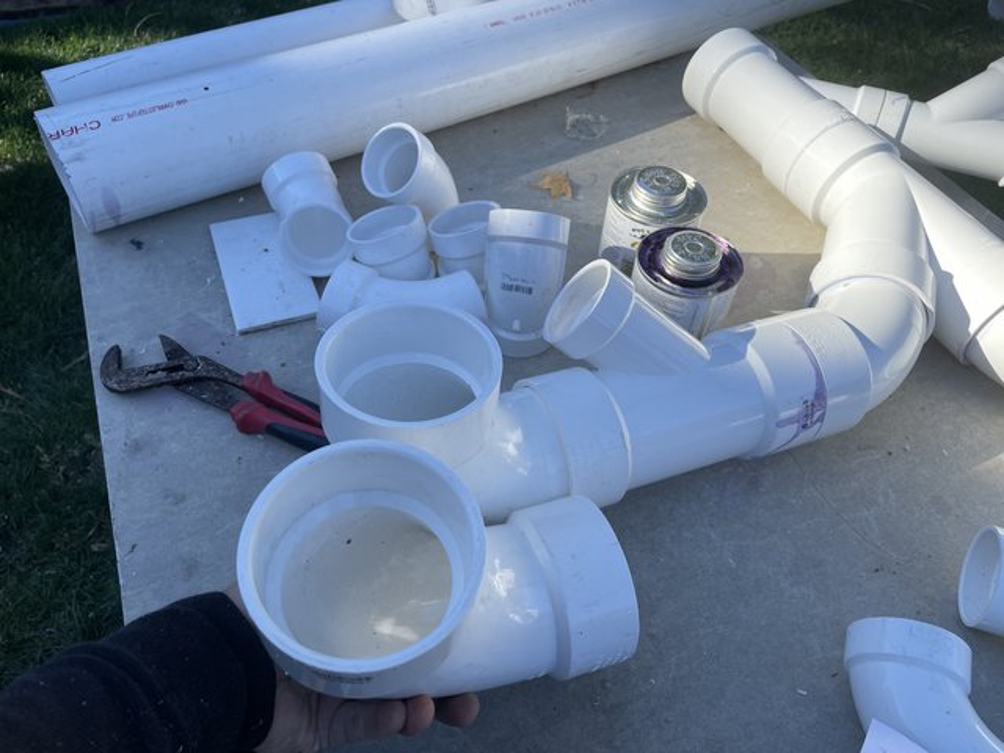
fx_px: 754
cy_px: 376
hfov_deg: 67.3
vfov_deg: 53.1
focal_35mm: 26
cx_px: 502
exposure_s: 1/1261
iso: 32
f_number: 1.6
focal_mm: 4.2
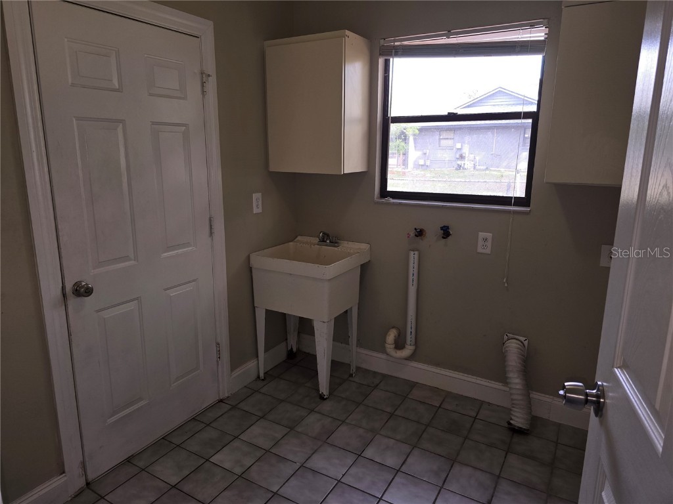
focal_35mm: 23
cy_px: 252
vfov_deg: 58.9
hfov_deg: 73.9
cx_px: 336
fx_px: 447
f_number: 1.7
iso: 32
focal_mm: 6.3
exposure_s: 1/60
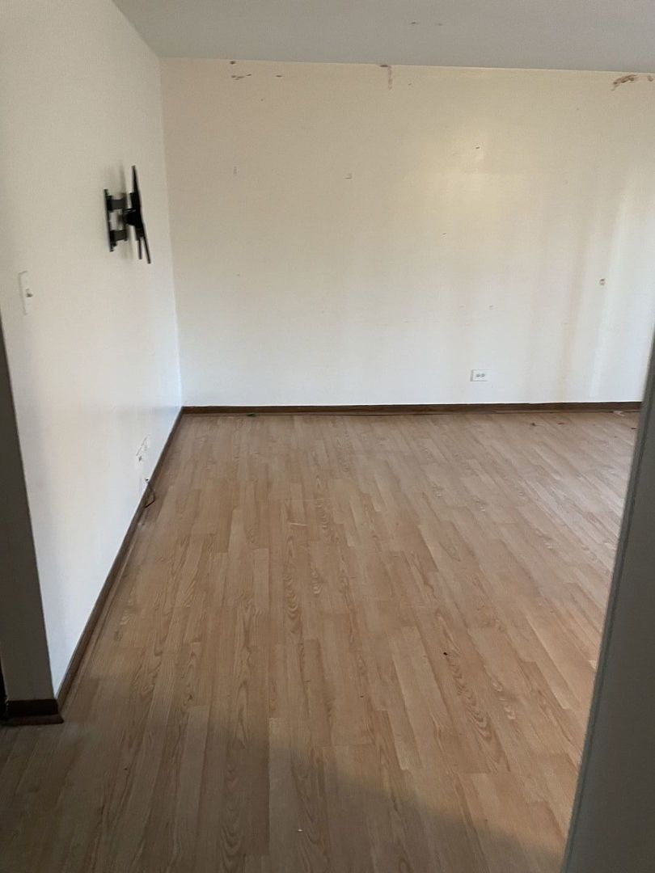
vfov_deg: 67.3
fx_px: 656
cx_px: 328
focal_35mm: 26
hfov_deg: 53.1
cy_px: 436
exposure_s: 1/40
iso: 500
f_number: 1.6
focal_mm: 4.2
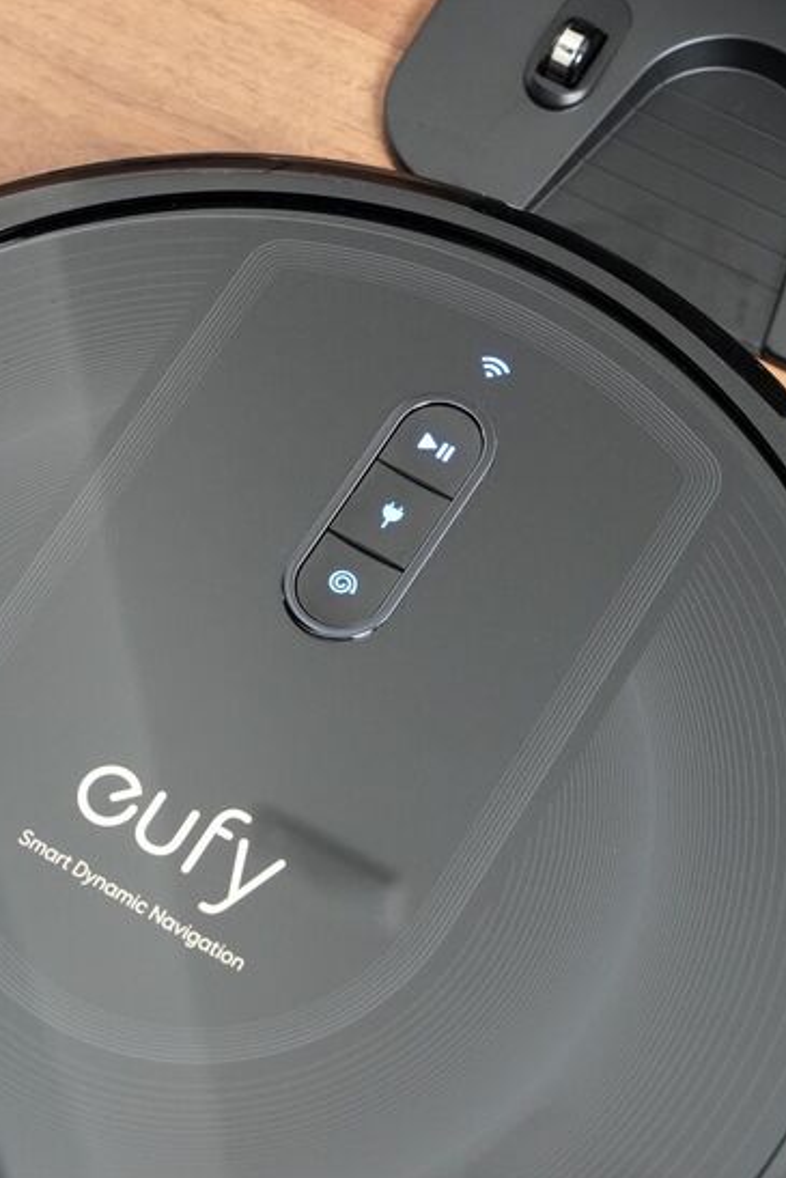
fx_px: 3469
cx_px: 426
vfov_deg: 19.3
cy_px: 588
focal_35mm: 106
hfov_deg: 12.9
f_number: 8
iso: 10000
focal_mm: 70
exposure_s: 1/160
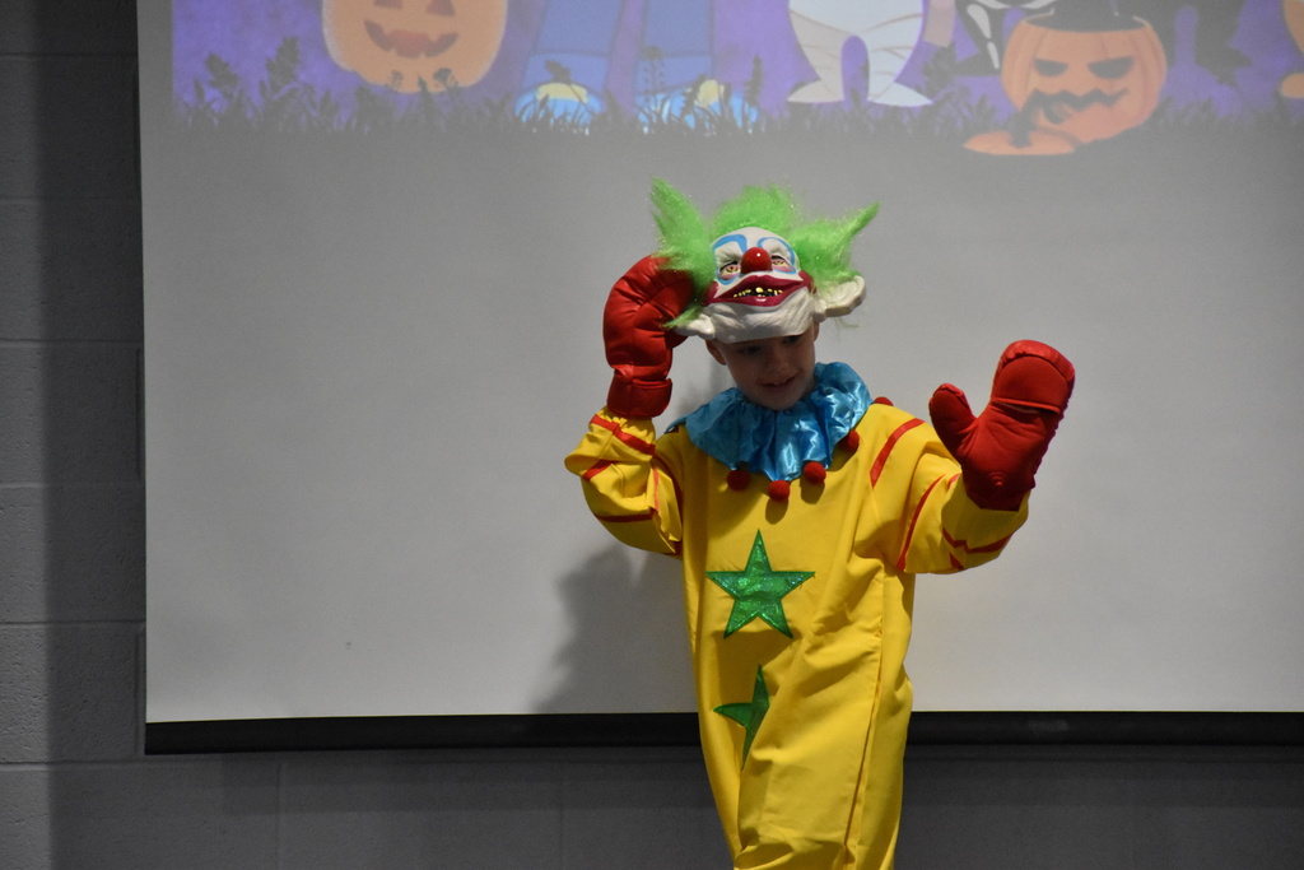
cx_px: 652
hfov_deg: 9.8
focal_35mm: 210
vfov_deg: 6.5
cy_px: 435
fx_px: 7607
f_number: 5.6
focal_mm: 140
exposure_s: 1/400
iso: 6400
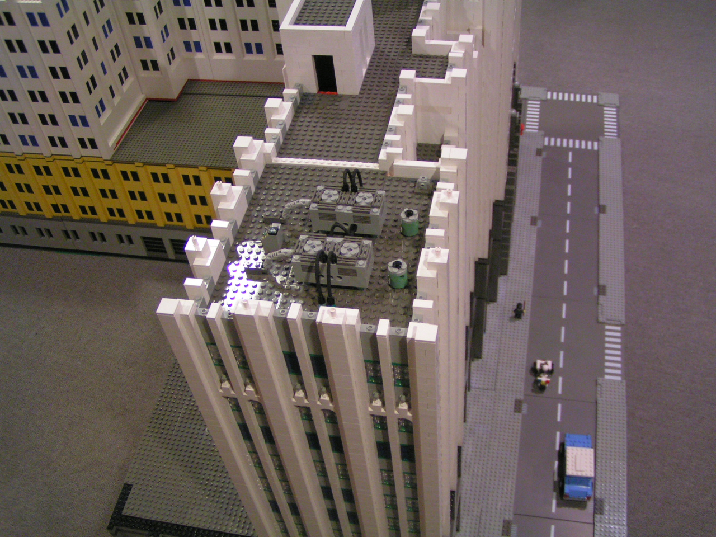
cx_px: 358
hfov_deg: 49.0
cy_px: 268
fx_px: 786
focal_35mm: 38
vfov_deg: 37.7
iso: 200
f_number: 2.8
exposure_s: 1/13
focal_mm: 5.8
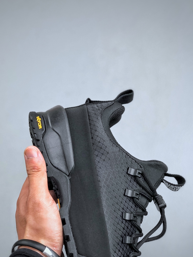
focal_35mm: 68
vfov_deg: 28.5
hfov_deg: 21.6
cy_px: 144
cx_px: 83
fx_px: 506
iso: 20
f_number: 2.8
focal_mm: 6.6
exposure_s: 1/33
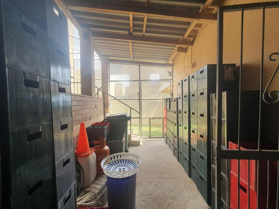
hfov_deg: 106.2
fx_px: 105
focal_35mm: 13
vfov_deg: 89.9
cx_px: 140
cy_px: 104
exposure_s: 1/100
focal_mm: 1.8
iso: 50
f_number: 2.2
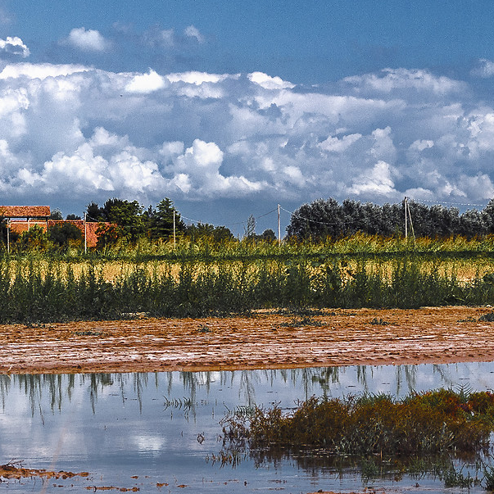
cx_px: 419
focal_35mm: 203
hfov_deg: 8.6
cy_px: 422
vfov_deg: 8.6
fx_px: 3278
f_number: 11
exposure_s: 1/100
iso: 200
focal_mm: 40
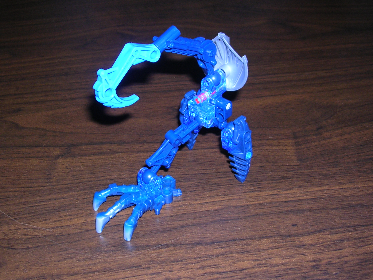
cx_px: 172
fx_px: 474
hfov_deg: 42.9
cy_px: 127
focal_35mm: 44
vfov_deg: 32.9
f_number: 2.8
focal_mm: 5.8
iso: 50
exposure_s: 1/60.1
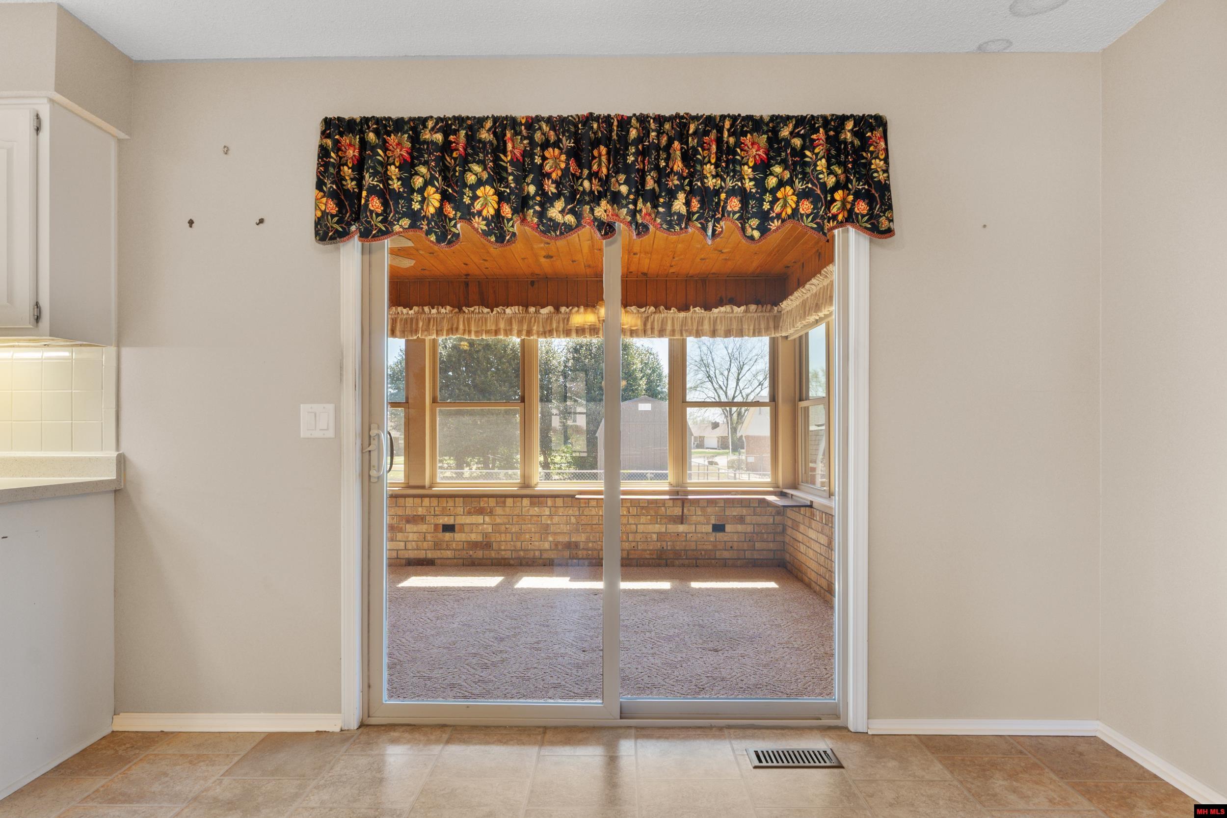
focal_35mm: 20
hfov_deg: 83.7
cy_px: 409
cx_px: 614
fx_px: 685
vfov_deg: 61.7
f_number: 9
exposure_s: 1/60
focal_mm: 13.4
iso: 200
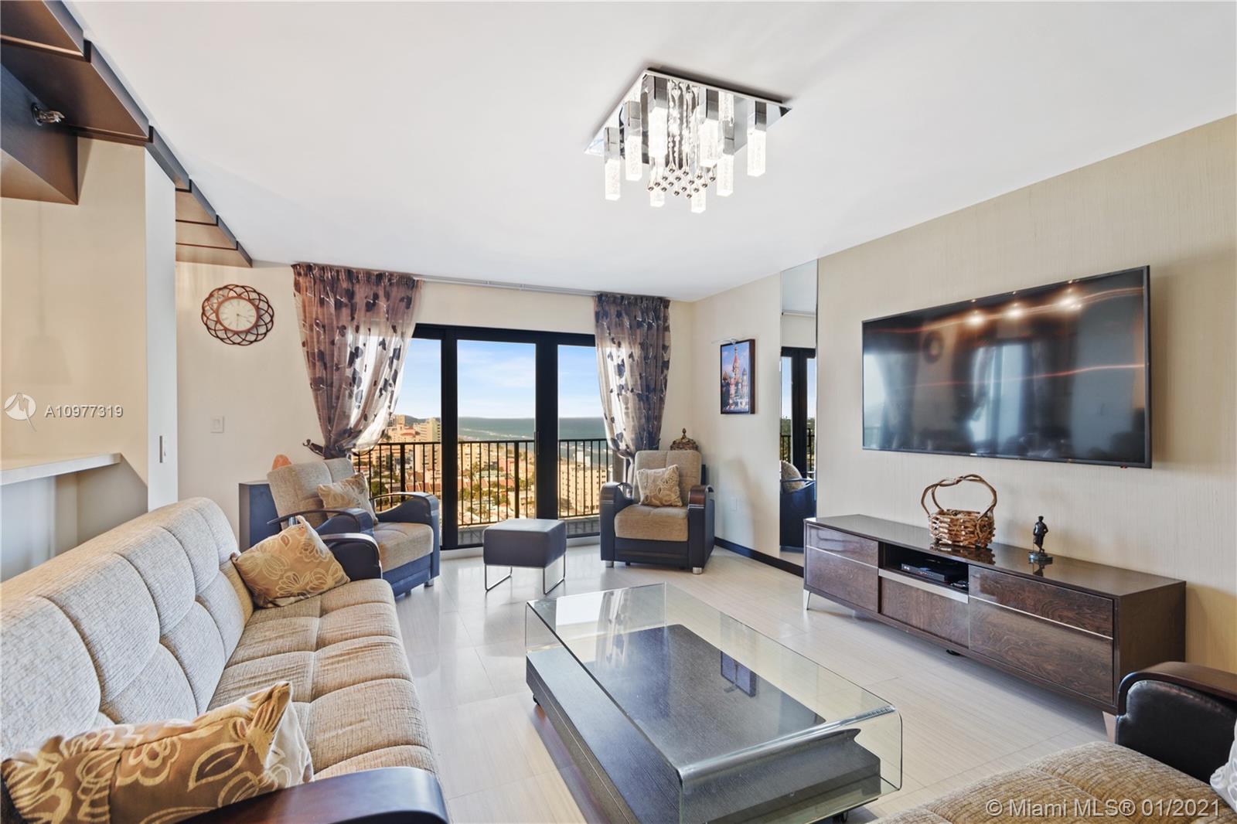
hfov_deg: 100.4
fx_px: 515
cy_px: 412
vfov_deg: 77.3
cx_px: 618
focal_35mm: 15
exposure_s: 1/4
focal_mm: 10
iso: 200
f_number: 3.5
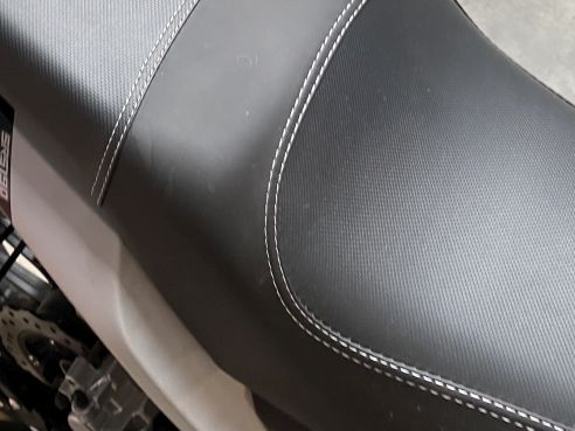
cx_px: 68
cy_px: -11
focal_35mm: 56
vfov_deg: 24.7
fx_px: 930
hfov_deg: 32.8
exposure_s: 1/50
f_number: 1.8
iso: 64
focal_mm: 4.25
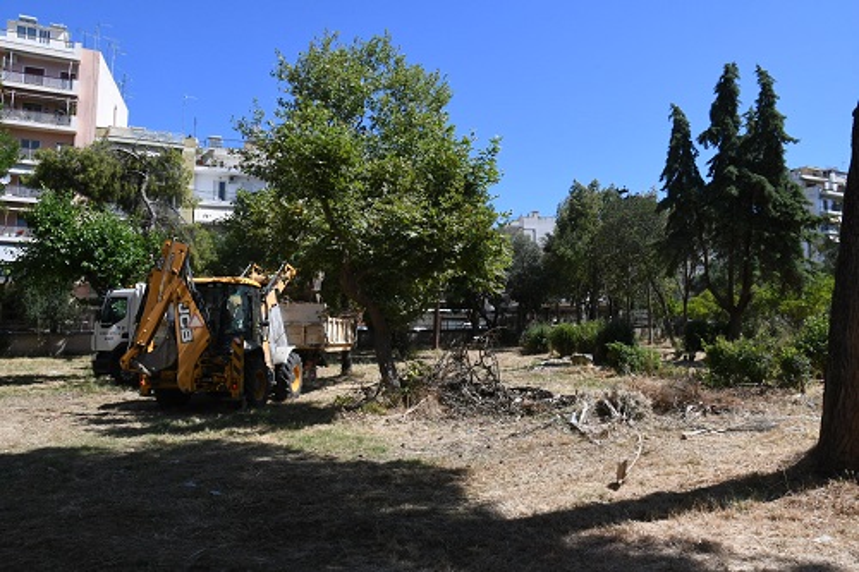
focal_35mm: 27
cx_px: 430
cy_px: 286
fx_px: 644
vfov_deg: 47.9
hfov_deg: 67.4
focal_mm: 18
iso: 800
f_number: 13
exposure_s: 1/640
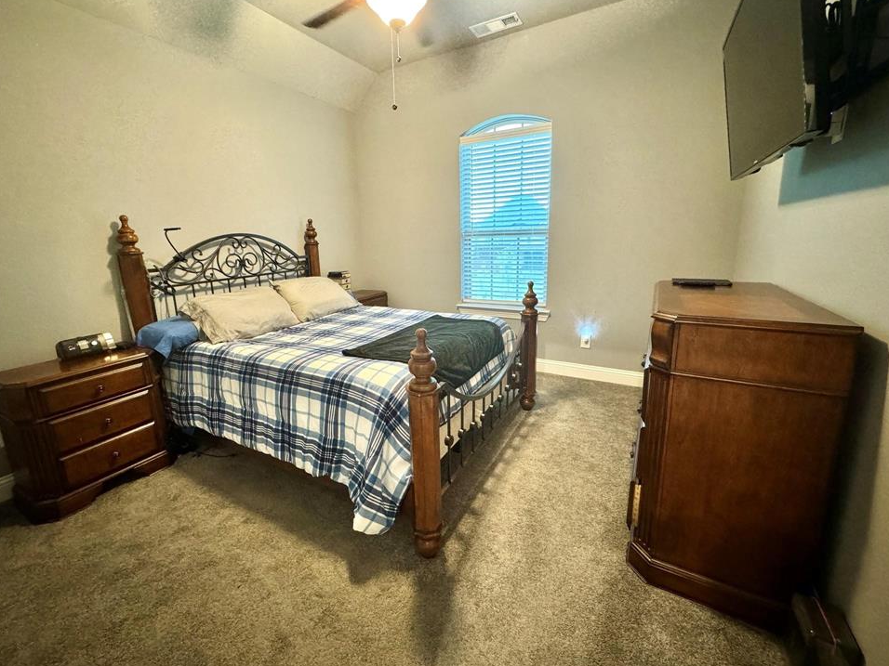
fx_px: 385
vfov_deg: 81.7
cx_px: 425
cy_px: 315
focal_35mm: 15
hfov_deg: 98.1
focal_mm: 2.22
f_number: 2.2
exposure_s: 1/40
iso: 1000
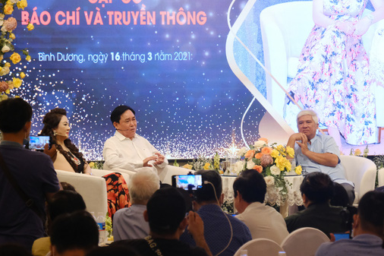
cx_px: 181
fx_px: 1919
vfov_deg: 7.6
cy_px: 145
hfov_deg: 11.4
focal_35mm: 180
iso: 6400
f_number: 5.6
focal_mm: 93.2
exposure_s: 1/58
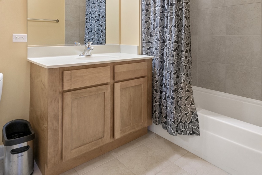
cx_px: 116
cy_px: 40
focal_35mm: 26
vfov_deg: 47.4
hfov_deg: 69.2
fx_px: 189
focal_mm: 16
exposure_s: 1/5
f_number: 8
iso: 200
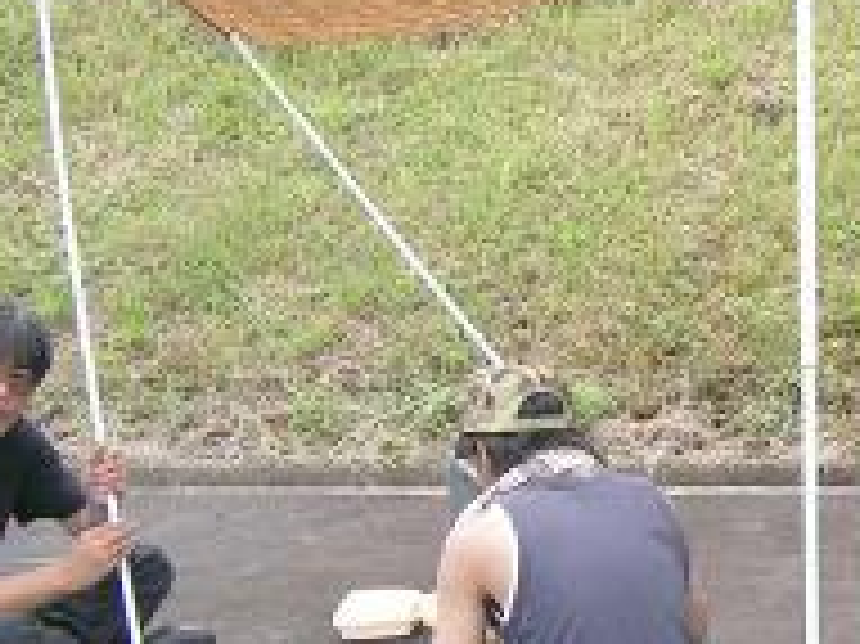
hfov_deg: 19.7
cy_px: 365
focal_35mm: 94
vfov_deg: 15.7
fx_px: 2334
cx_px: 1009
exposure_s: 1/296
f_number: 2.8
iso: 50
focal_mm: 5.4
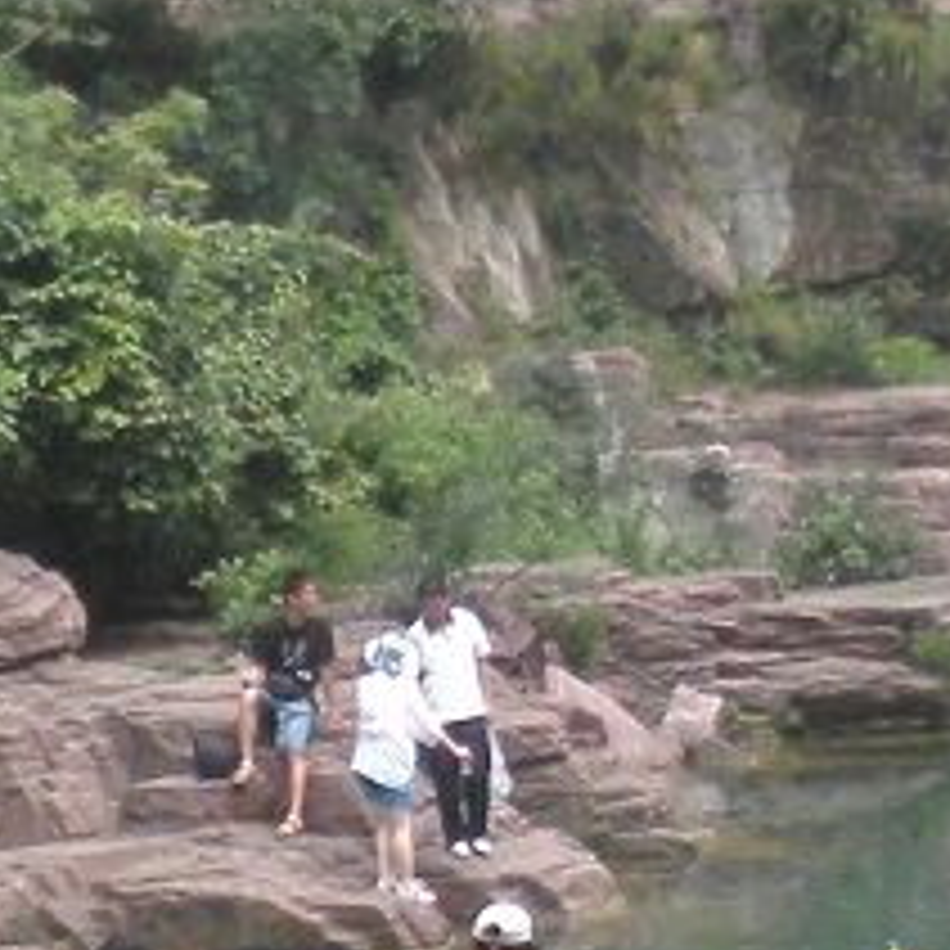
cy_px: 1137
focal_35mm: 226
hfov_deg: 7.7
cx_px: 333
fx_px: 7017
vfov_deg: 7.7
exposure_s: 1/296
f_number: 3.5
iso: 64
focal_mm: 6.3
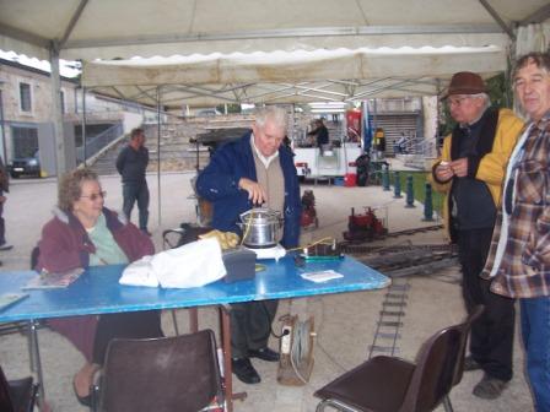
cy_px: 206
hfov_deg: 54.0
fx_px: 540
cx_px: 275
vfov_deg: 41.8
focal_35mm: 34
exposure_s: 1/60
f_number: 2.7
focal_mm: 5.6
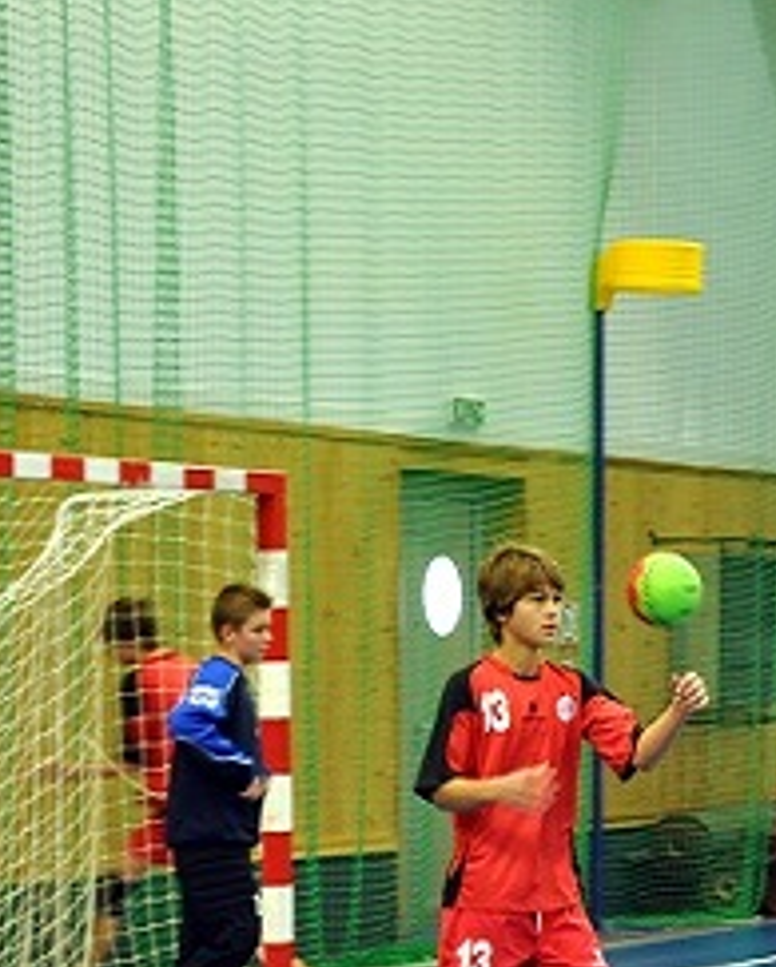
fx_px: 3983
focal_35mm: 139
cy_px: 746
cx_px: 645
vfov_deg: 13.8
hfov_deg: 11.1
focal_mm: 40
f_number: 4.5
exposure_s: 1/60
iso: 1250
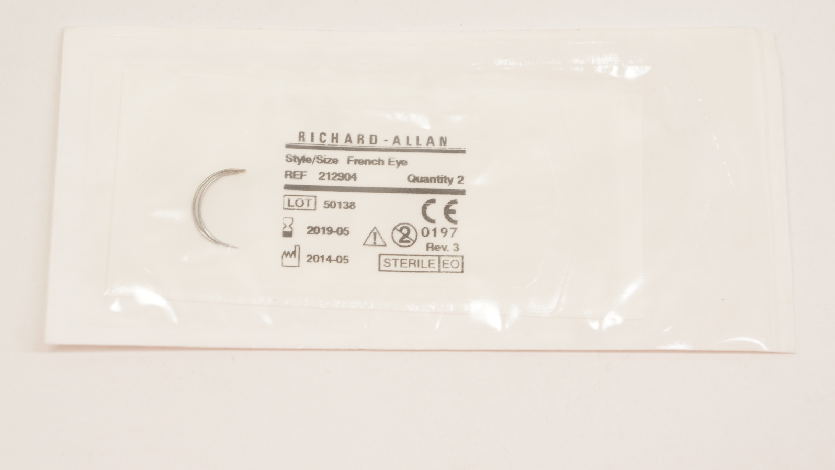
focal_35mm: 87
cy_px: 204
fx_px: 1916
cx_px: 418
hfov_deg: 24.6
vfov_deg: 14.0
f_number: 7.1
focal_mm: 55
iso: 400
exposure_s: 1/60
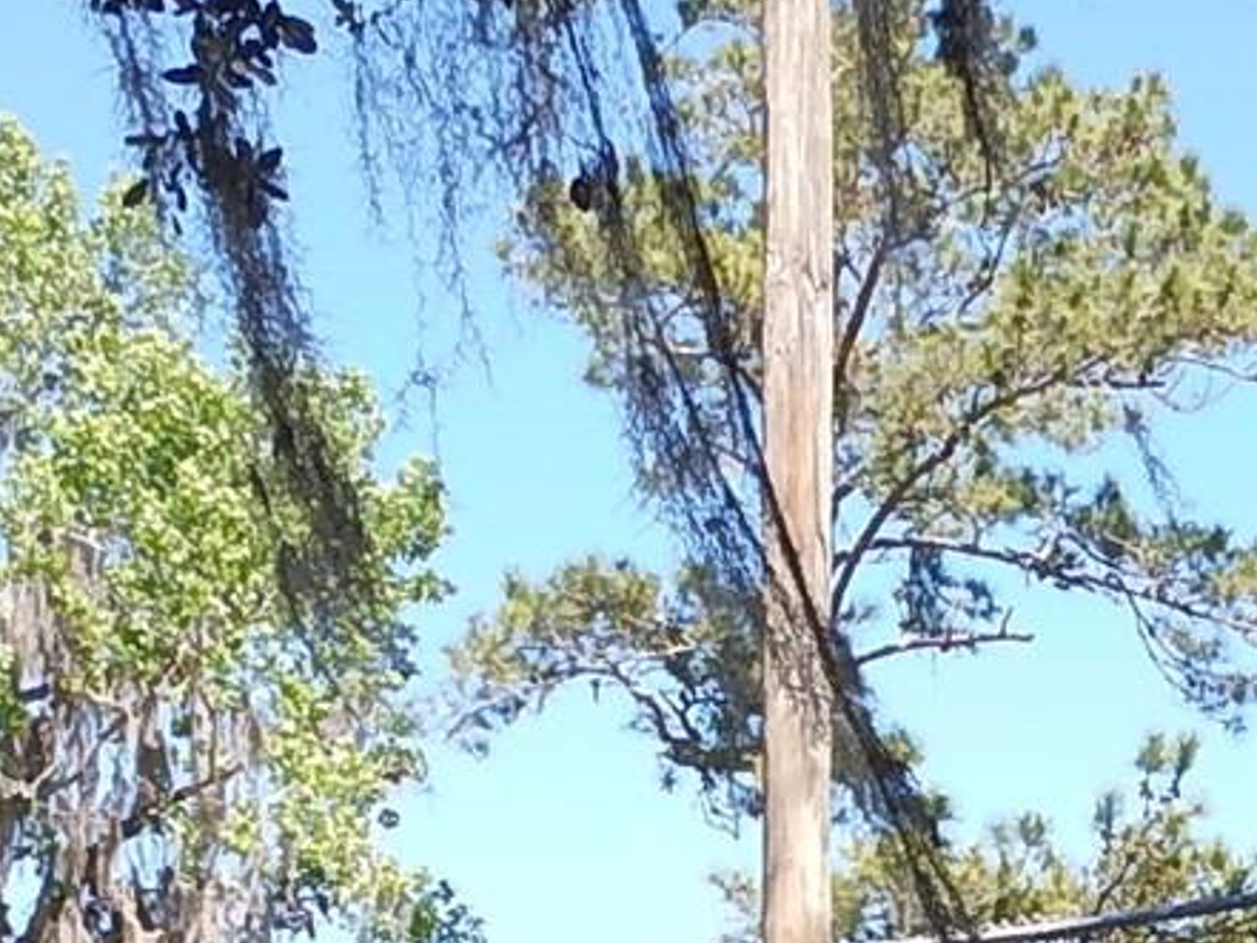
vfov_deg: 9.9
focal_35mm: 145
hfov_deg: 13.5
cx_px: 1043
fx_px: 5267
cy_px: 1504
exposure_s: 1/250
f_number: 4.2
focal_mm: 7.2
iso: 125
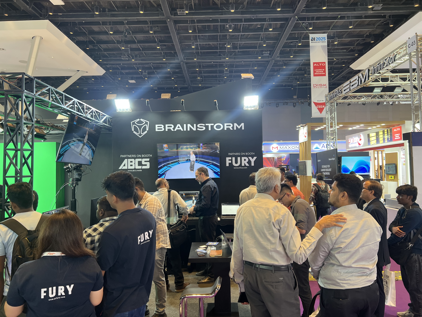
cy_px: 158
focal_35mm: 26
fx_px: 317
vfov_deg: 53.1
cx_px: 211
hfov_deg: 67.3
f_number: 1.5
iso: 125
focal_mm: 5.7
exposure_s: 1/100
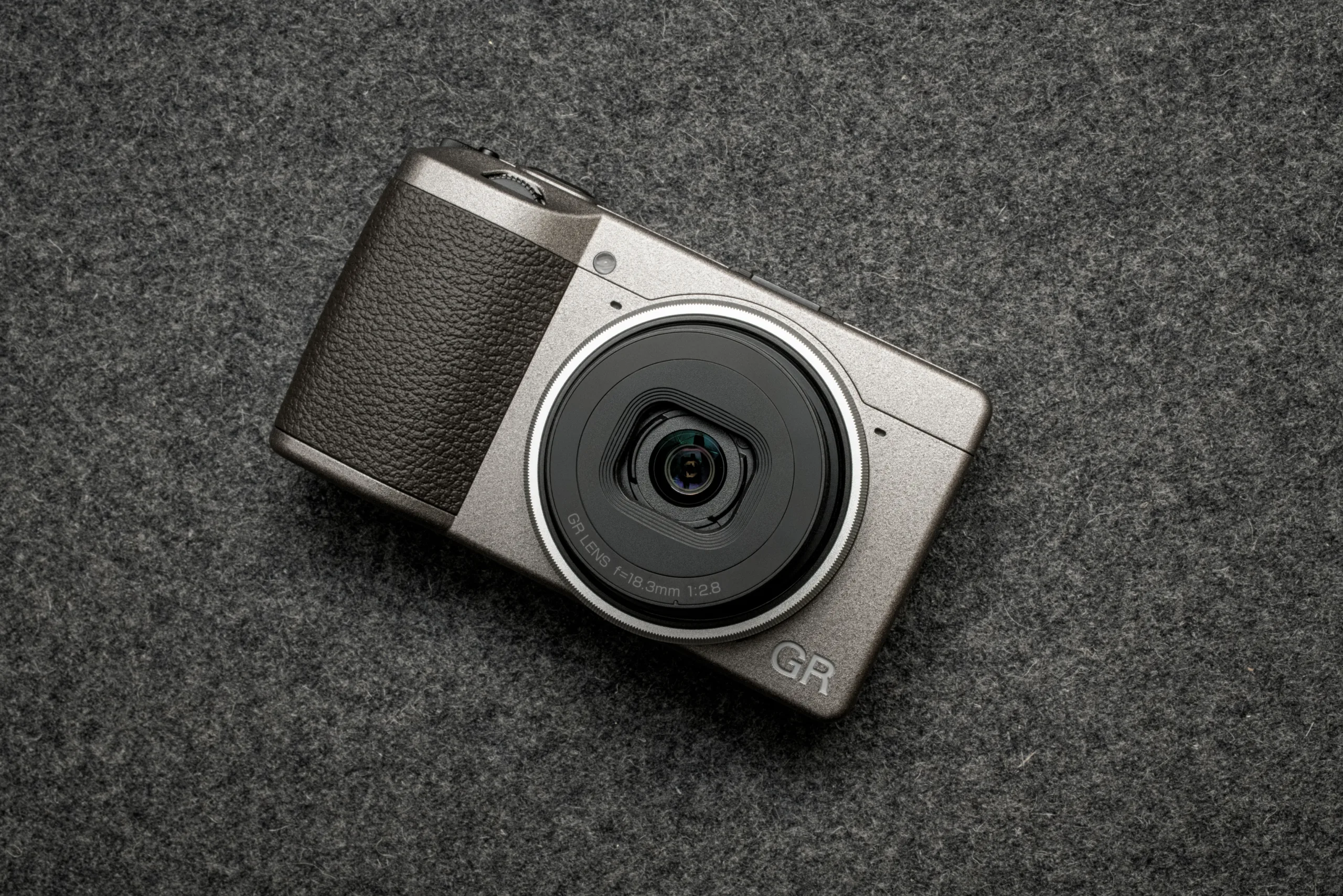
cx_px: 672
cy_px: 448
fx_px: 1679
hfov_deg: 43.6
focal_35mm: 45
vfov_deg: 29.9
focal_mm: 45
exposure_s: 1/200
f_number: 22
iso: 1600
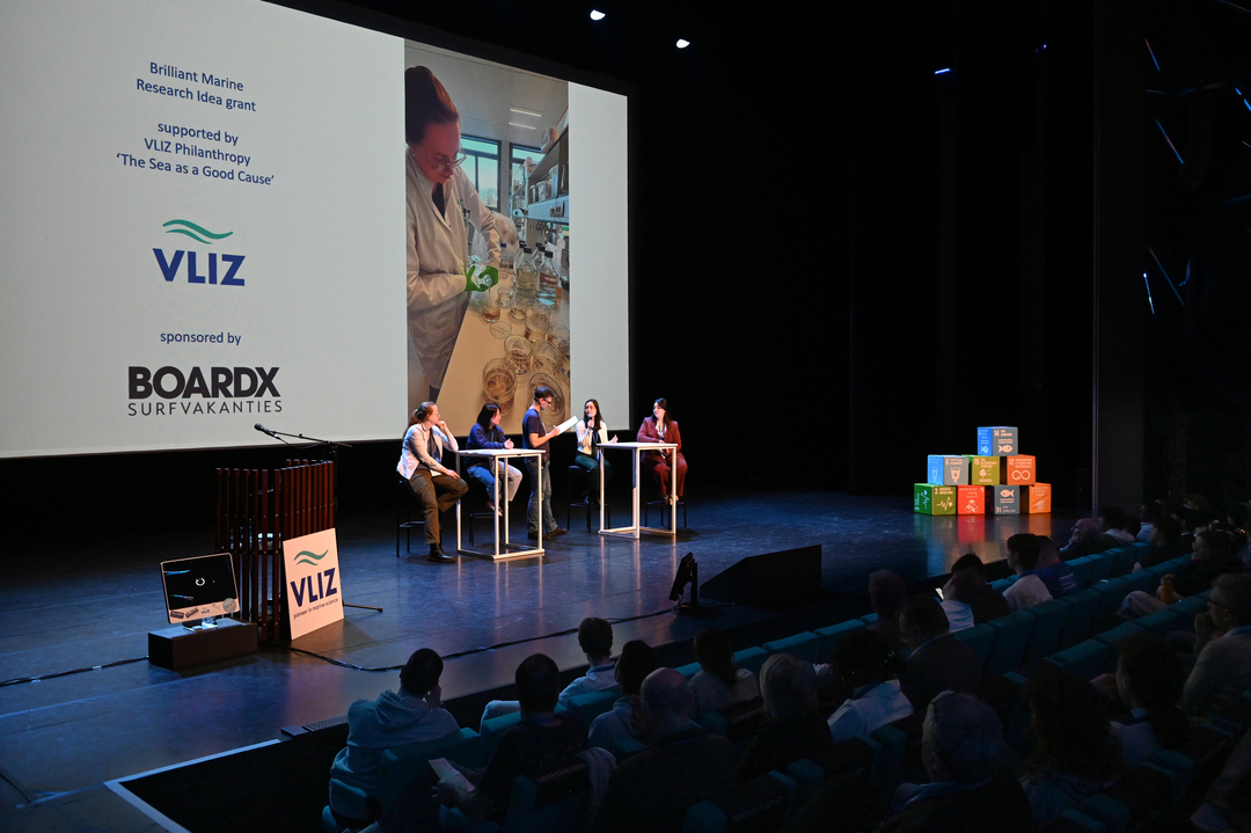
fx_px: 1059
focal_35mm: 30
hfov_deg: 61.1
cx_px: 626
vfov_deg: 42.9
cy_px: 416
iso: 4000
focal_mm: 30.5
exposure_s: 1/125
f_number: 7.1
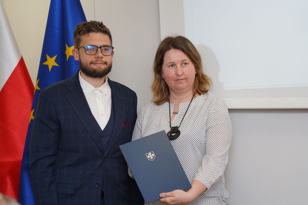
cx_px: 154
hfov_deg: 19.5
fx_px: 898
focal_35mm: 105
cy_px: 102
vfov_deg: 13.0
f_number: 4
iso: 200
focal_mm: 105
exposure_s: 1/100
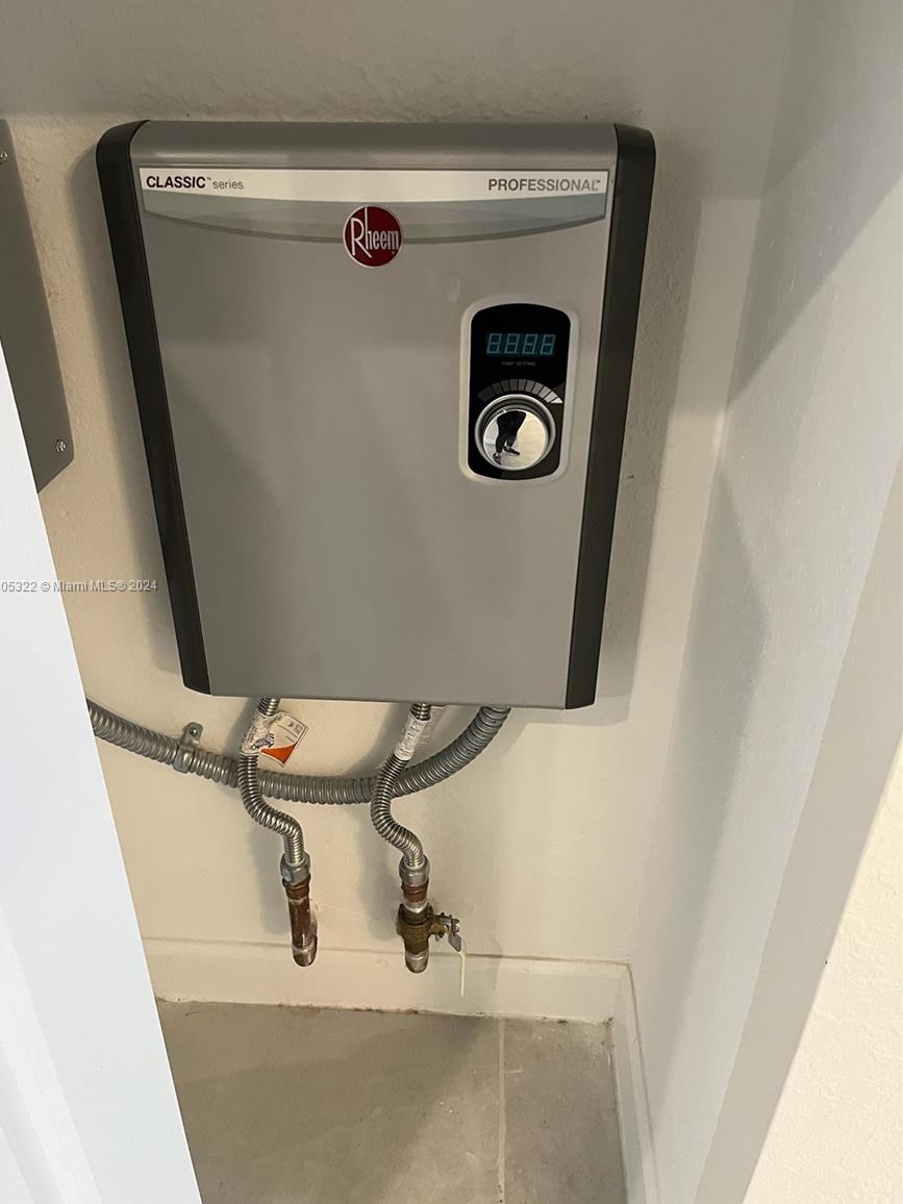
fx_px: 939
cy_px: 586
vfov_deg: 65.3
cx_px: 435
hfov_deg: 51.3
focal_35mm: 27
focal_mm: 5.1
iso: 250
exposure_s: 1/60
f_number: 1.6
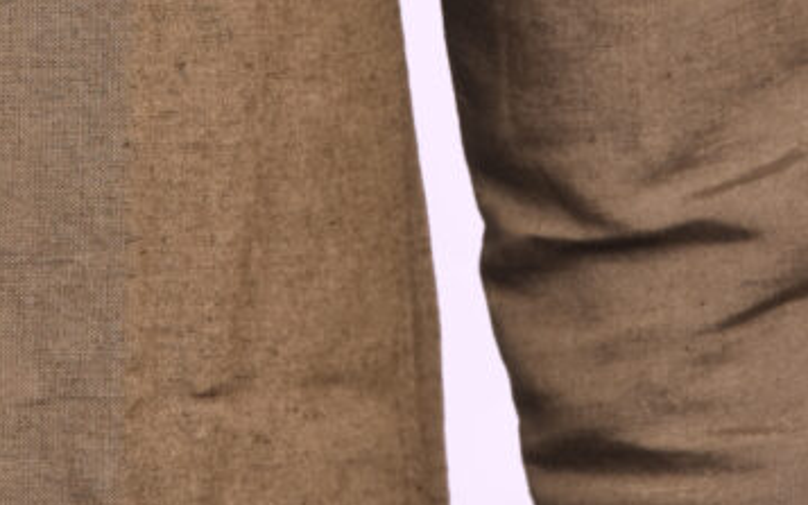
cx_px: 170
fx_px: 8322
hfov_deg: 5.6
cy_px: -396
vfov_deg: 3.5
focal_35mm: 378
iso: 250
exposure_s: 1/125
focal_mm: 98
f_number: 8
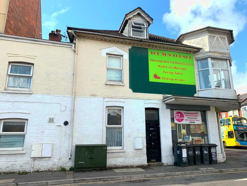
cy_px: 93
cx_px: 124
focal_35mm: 26
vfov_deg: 53.1
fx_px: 186
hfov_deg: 67.3
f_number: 1.8
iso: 25
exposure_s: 1/1387
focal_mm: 4.25
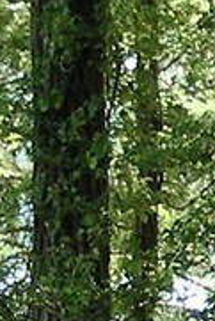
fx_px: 3621
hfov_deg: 3.3
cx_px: 581
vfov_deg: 5.1
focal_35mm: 405
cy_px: 450
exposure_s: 1/39.5
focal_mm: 7.4
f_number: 3.5
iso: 50
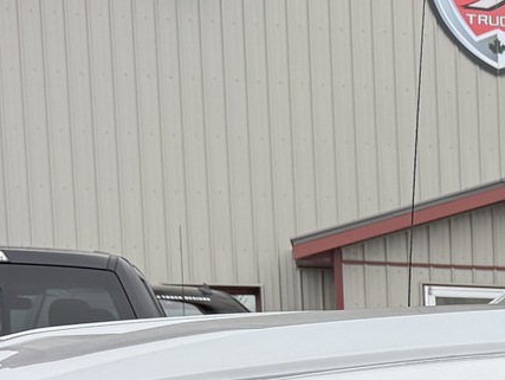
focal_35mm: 115
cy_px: 607
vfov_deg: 12.2
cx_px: 846
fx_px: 1679
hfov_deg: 15.3
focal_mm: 6.76
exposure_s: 1/254
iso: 100
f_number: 1.78
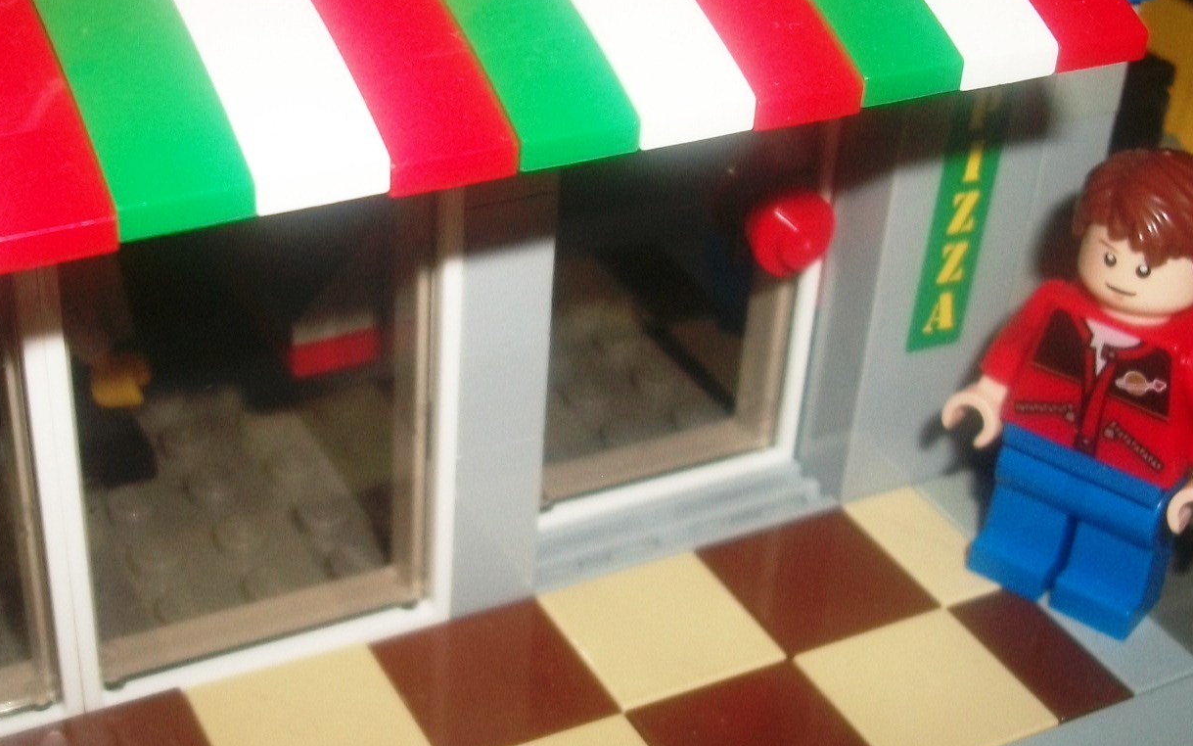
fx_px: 1853
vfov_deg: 22.7
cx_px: 427
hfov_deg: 35.4
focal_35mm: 57
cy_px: 348
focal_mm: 5.7
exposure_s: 1/60
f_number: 2.9
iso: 80
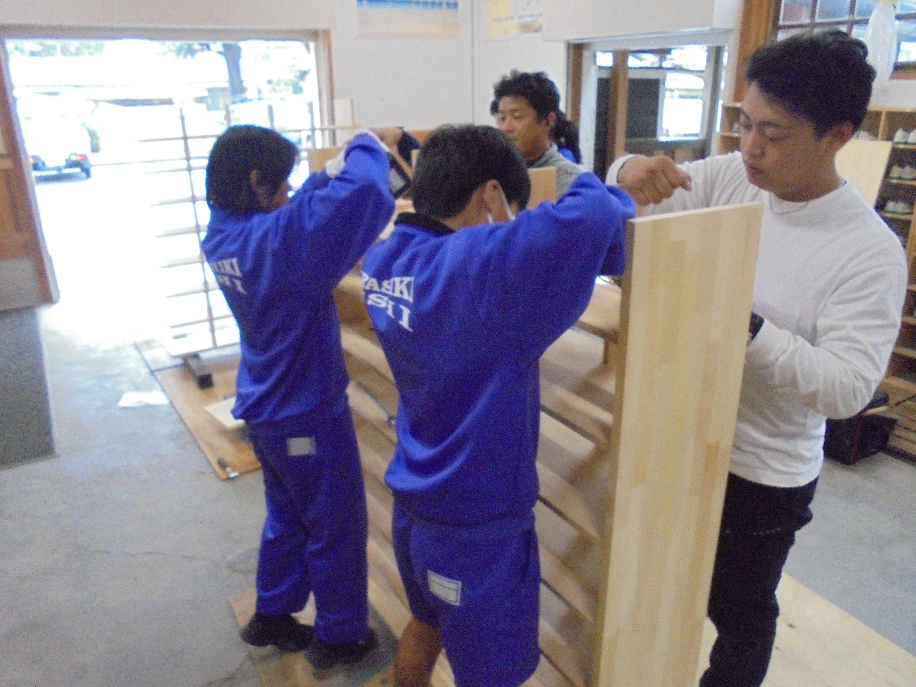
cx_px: 458
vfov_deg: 53.1
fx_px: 688
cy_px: 344
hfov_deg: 67.3
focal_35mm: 26
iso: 800
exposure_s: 1/60
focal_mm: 4.6
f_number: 3.5
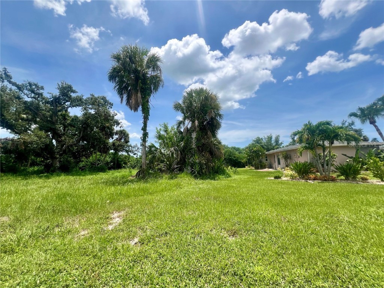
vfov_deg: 89.9
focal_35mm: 13
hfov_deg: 106.2
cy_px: 144
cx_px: 192
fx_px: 144
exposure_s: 1/2137
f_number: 1.8
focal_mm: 1.57
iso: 32
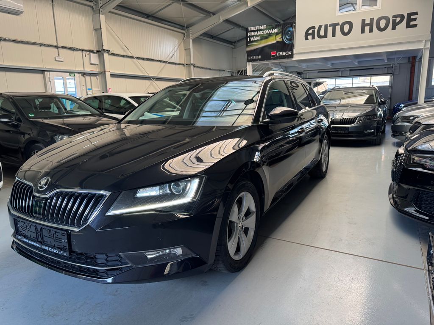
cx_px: 217
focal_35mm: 24
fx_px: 301
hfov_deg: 71.6
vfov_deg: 56.8
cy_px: 162
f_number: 1.78
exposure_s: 1/71
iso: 200
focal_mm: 6.76
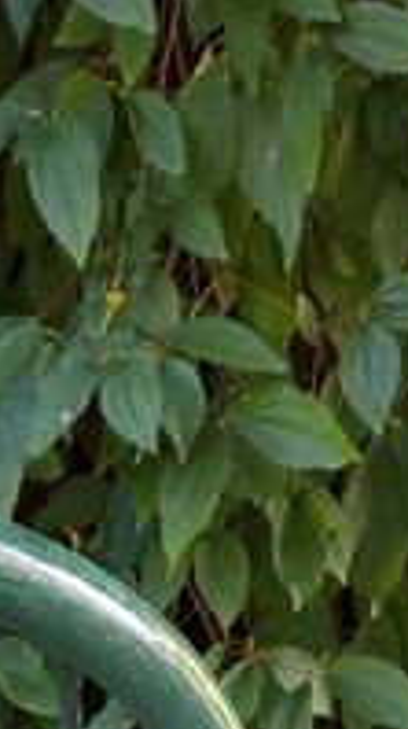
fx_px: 2545
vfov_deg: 12.4
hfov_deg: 9.0
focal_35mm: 132
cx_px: -162
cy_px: 1804
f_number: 1.9
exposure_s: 1/50
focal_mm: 3.94
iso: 200
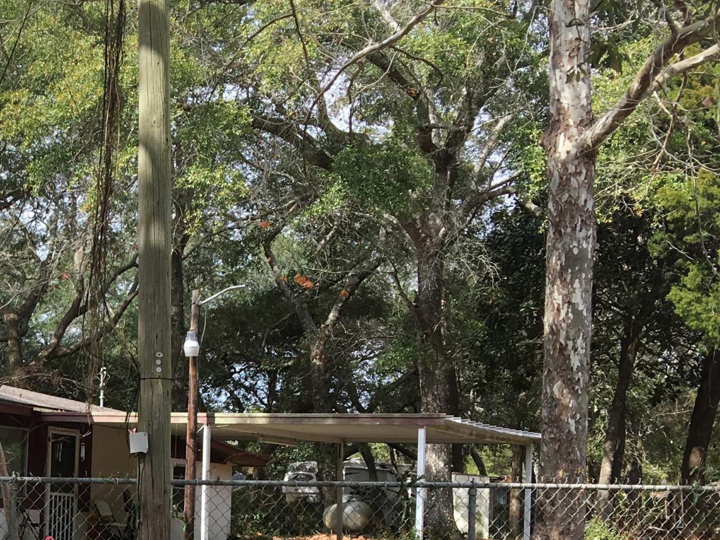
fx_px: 1477
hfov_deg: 25.7
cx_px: -38
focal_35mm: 71
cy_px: 535
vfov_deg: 20.1
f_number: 2.2
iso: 25
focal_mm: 4.15
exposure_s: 1/630
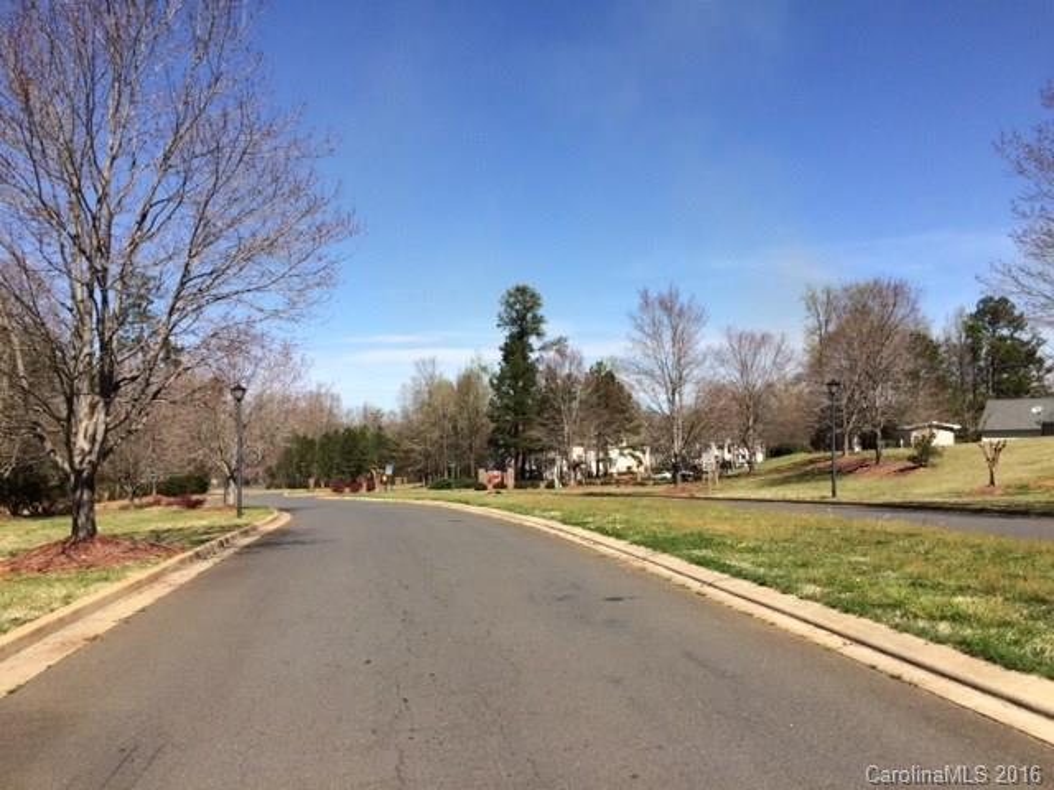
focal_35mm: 29
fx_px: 883
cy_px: 395
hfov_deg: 61.7
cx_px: 527
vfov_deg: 48.2
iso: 32
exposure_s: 1/2415
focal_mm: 4.15
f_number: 2.2
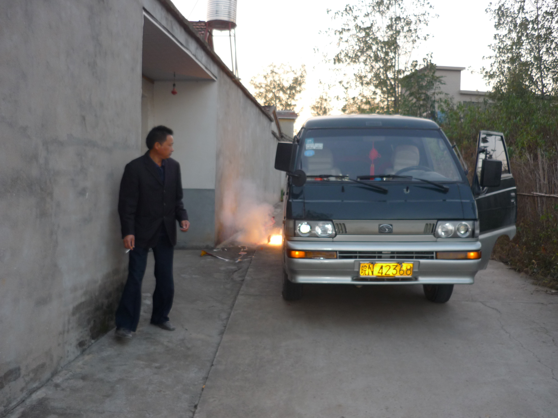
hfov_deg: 55.4
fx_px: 532
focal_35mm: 33
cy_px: 209
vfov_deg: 42.9
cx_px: 279
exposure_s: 1/60
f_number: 2.8
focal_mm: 5.5
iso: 100
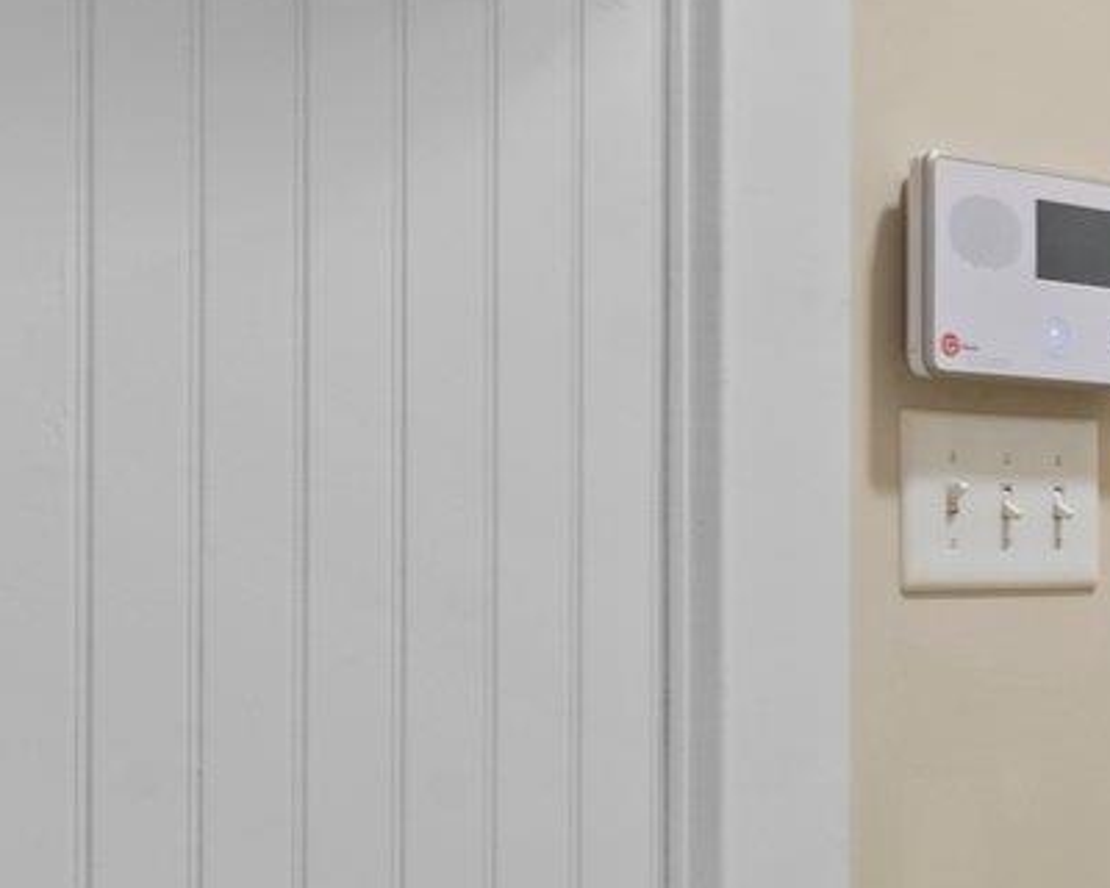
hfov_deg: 19.9
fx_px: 2365
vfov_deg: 21.1
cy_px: 656
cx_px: 1951
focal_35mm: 72
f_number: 8
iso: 400
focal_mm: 15
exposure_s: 1
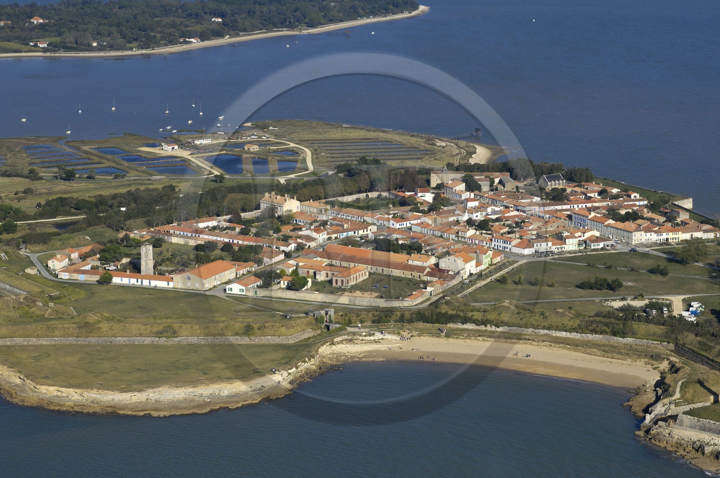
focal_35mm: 84
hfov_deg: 24.2
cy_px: 239
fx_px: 1678
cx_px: 360
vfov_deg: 16.2
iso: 100
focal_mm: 56
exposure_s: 1/1000
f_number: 5
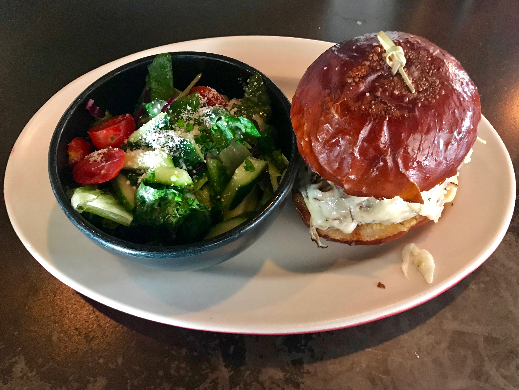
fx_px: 420
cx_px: 260
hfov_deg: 63.4
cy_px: 195
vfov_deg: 49.7
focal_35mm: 28
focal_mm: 3.99
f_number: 1.8
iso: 100
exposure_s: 1/11
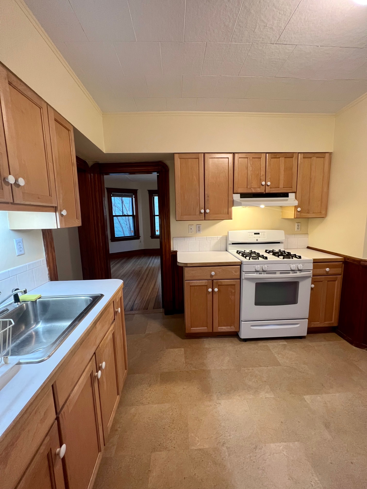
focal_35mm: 13
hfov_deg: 89.9
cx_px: 184
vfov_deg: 106.2
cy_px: 244
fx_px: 184
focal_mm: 1.57
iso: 160
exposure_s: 1/60
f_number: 1.8
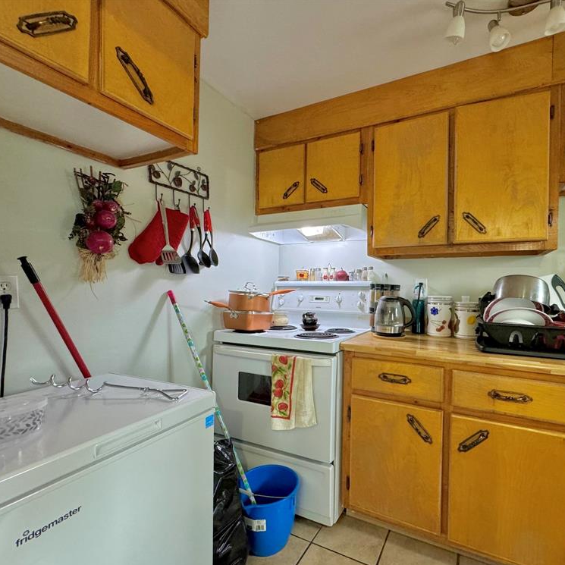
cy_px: 290
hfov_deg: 83.2
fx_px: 314
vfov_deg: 84.0
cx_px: 333
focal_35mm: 17
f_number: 2.2
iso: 400
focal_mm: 2.22
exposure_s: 1/60
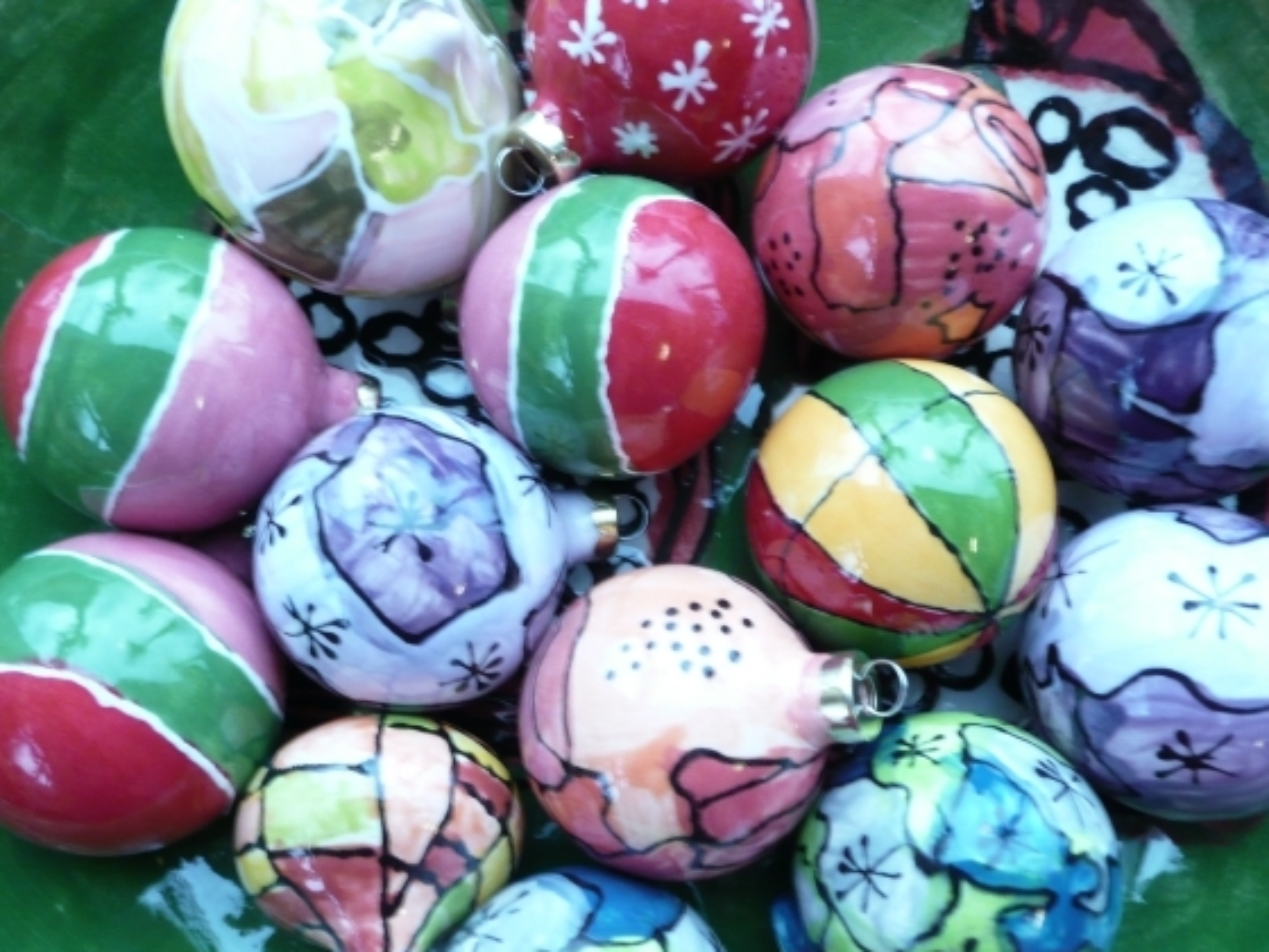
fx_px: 1100
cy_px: 483
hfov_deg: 60.0
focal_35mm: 30
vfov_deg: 46.8
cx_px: 634
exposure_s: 1/13
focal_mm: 4.6
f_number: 3.3
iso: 200
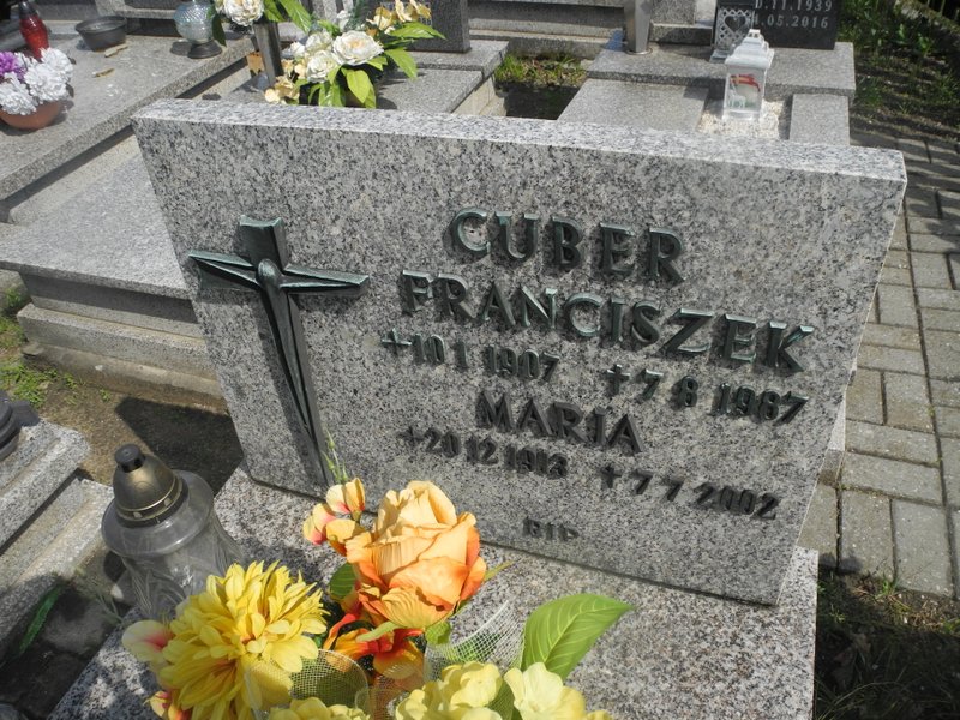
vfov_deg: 49.7
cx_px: 480
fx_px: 777
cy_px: 360
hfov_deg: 63.4
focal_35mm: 28
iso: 100
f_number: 4
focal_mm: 6
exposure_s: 1/1000
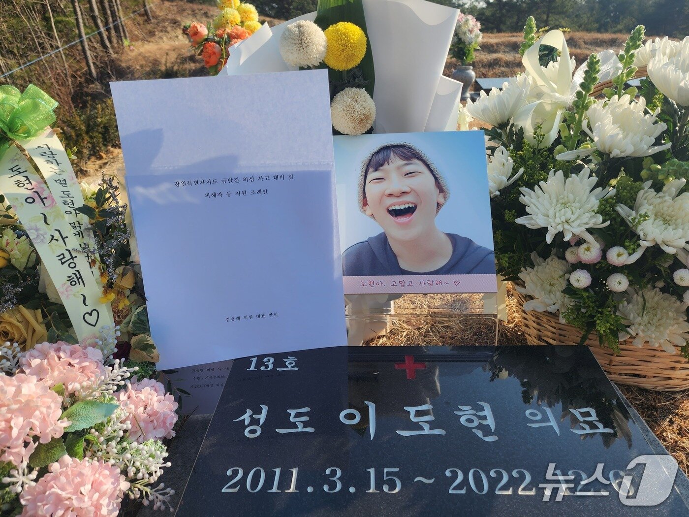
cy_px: 258
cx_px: 344
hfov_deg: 73.9
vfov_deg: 58.9
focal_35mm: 23
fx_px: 458
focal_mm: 6.4
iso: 12
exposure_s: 1/871
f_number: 1.8
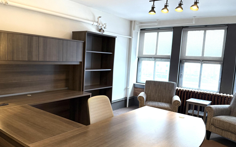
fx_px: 193
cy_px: 80
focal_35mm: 30
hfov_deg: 62.7
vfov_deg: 41.8
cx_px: 102
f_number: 1.78
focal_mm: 6.76
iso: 200
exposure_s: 1/60
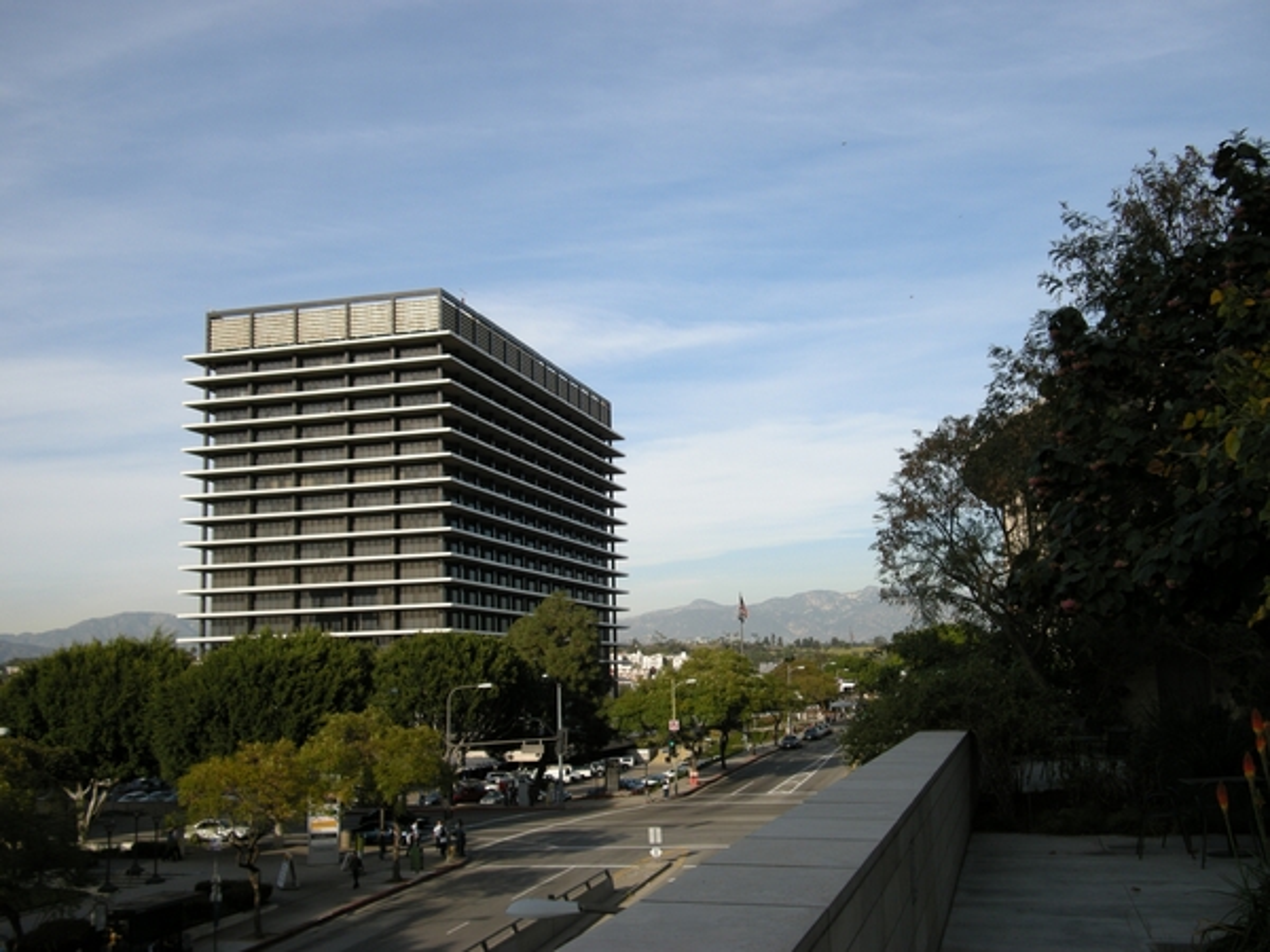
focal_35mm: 37
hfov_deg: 50.1
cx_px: 635
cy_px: 476
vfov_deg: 38.7
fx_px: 1357
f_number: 2.8
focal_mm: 7.9
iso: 64
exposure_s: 1/805
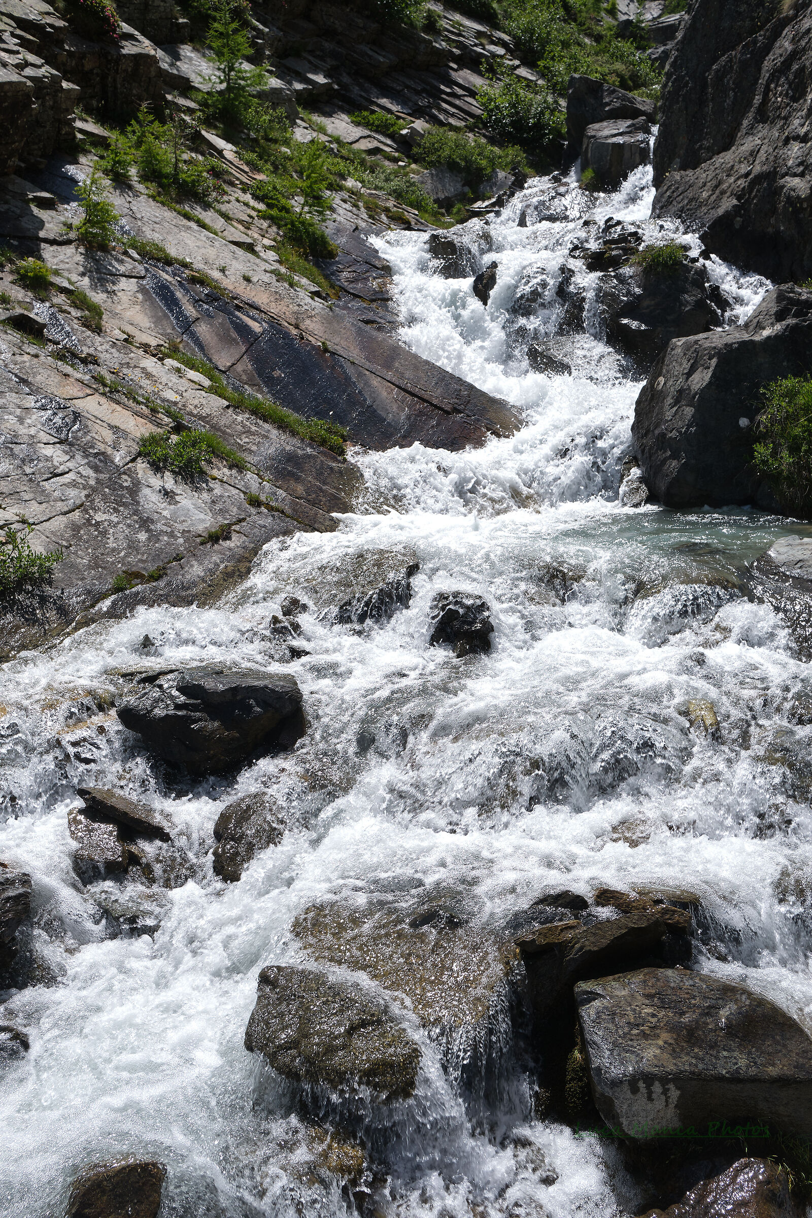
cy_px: 609
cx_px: 406
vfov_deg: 54.4
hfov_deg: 37.9
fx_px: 1184
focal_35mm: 35
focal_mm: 23
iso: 80
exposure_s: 1/250
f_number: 8
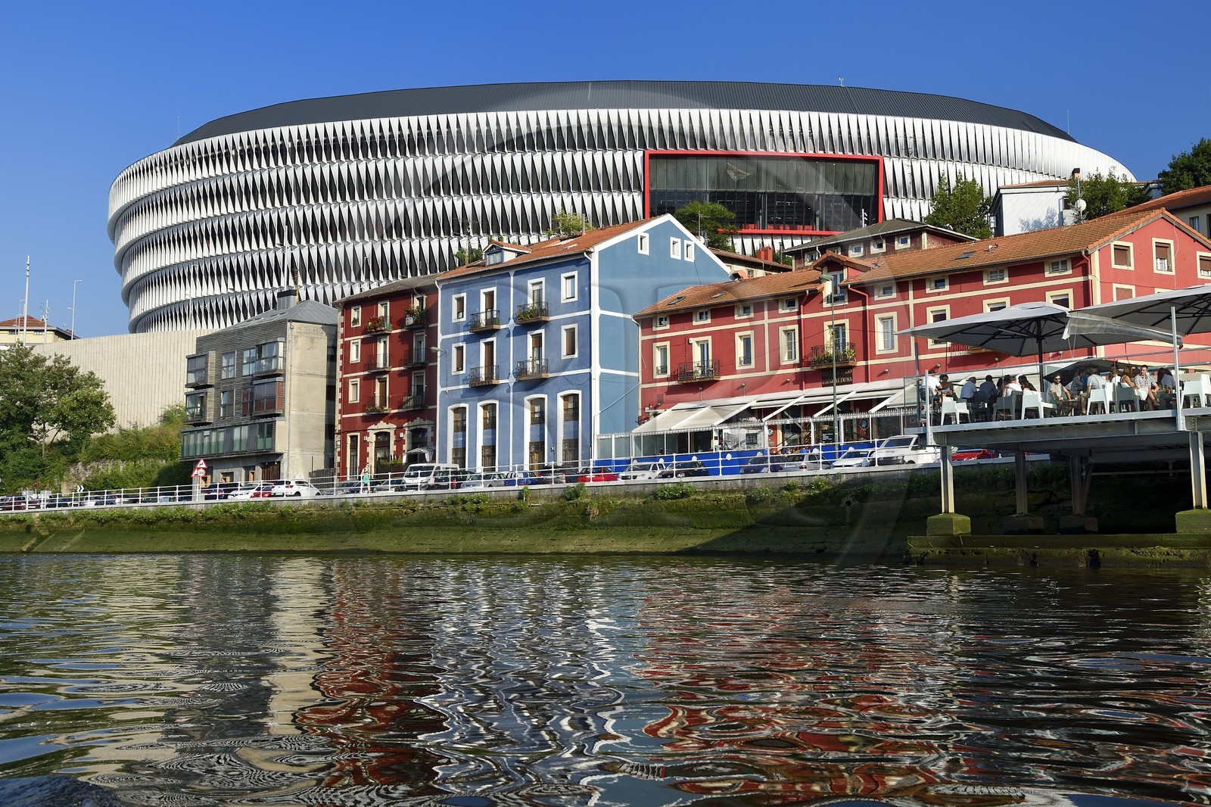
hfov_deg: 50.7
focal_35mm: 38
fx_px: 1278
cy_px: 404
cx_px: 606
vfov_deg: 35.0
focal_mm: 38
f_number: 7.1
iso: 200
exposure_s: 1/500
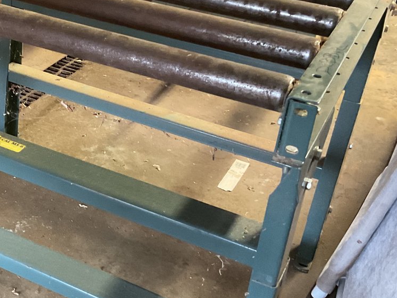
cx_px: 62
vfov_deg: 24.8
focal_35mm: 59
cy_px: 130
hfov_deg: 31.6
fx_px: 677
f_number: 1.8
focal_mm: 3
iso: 400
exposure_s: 1/30
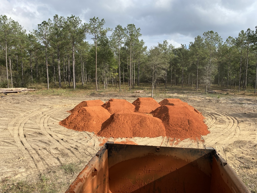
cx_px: 128
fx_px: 193
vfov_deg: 53.1
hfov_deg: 67.3
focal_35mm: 26
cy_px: 96
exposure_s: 1/1866
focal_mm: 4.25
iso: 32
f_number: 1.8
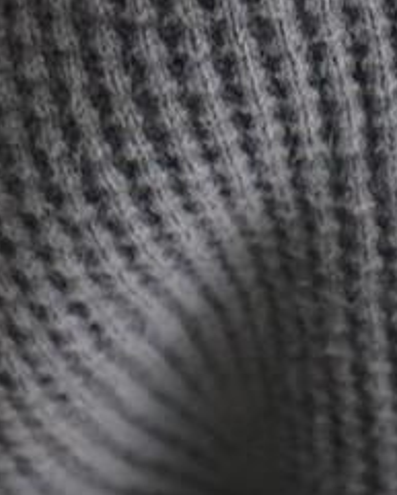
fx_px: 7207
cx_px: 461
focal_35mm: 491
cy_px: -160
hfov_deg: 3.2
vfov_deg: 3.9
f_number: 5.6
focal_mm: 70
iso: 2000
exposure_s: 1/80
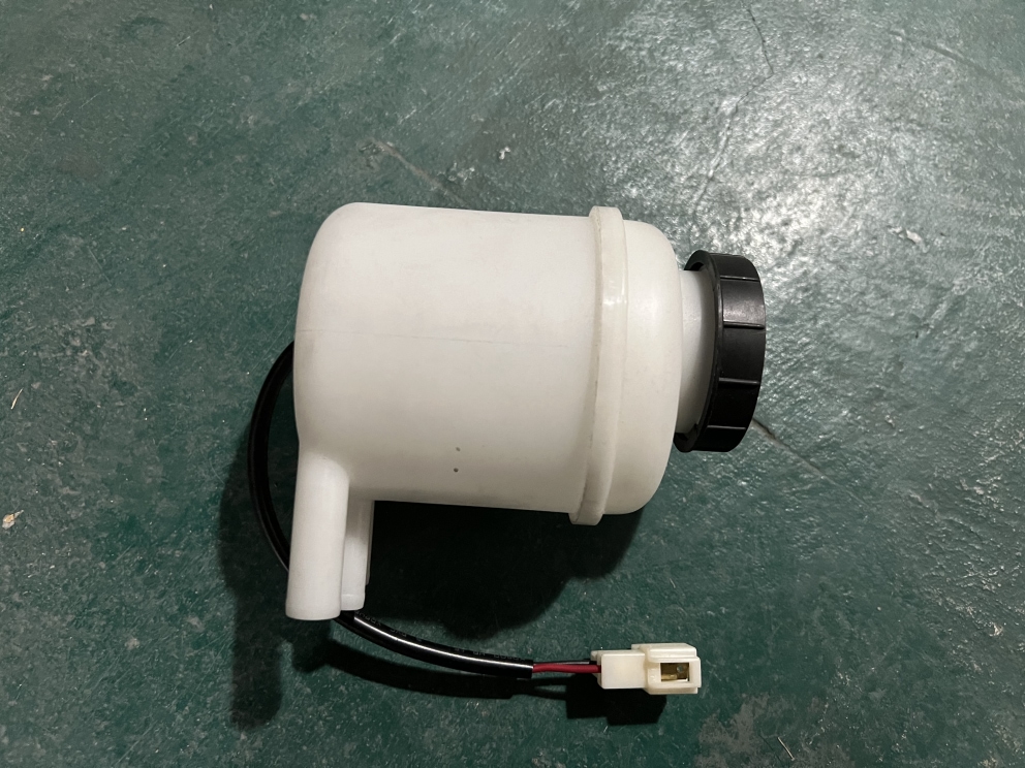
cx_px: 512
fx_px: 770
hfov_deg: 67.3
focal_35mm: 26
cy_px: 384
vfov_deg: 53.1
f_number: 1.5
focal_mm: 5.7
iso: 500
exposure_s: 1/33
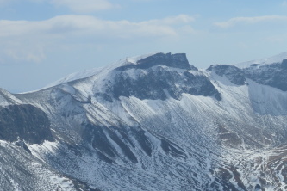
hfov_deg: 23.9
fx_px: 662
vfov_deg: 16.5
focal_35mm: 83
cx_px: 38
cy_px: 91
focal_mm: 18
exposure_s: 1/400
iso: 100
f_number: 10
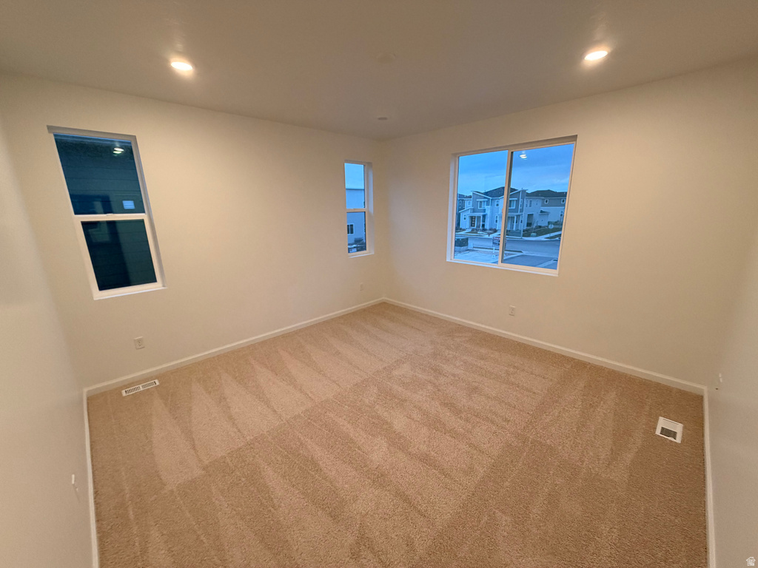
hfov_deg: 102.1
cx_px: 379
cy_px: 284
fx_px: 307
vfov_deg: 85.7
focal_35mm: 14
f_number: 2.2
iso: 320
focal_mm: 2.22
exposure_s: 1/120
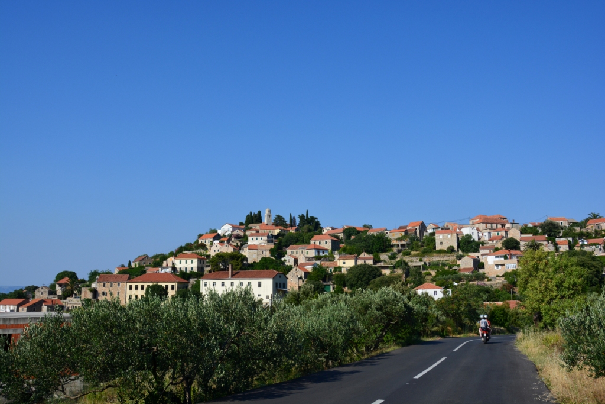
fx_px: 555
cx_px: 302
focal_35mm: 33
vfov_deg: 40.0
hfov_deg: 57.2
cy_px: 202
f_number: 8
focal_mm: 22
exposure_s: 1/640
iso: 250
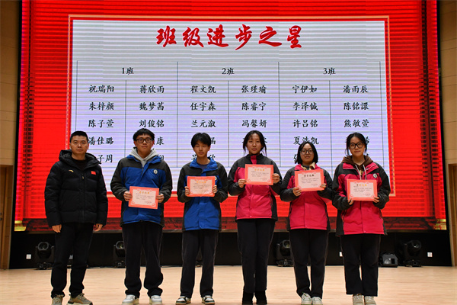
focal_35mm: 45
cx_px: 228
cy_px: 152
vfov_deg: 29.9
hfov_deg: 43.6
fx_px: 571
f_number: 6.3
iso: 2500
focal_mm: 30
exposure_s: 1/640
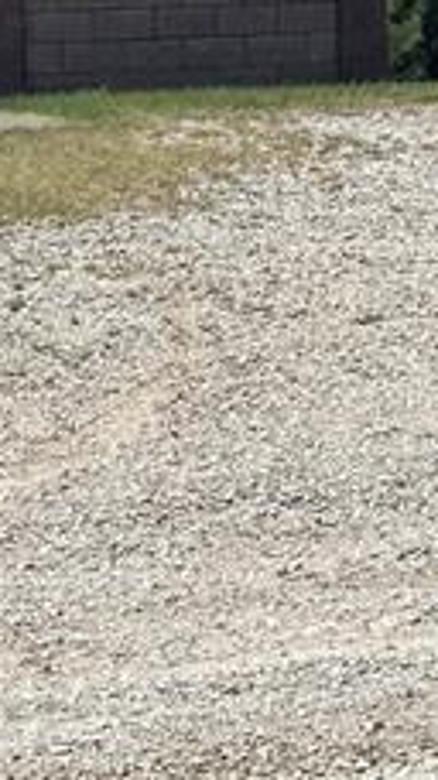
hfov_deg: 5.1
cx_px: -127
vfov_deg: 9.2
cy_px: 188
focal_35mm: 235
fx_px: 4859
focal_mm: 7.5
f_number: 2.2
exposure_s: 1/2370
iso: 20
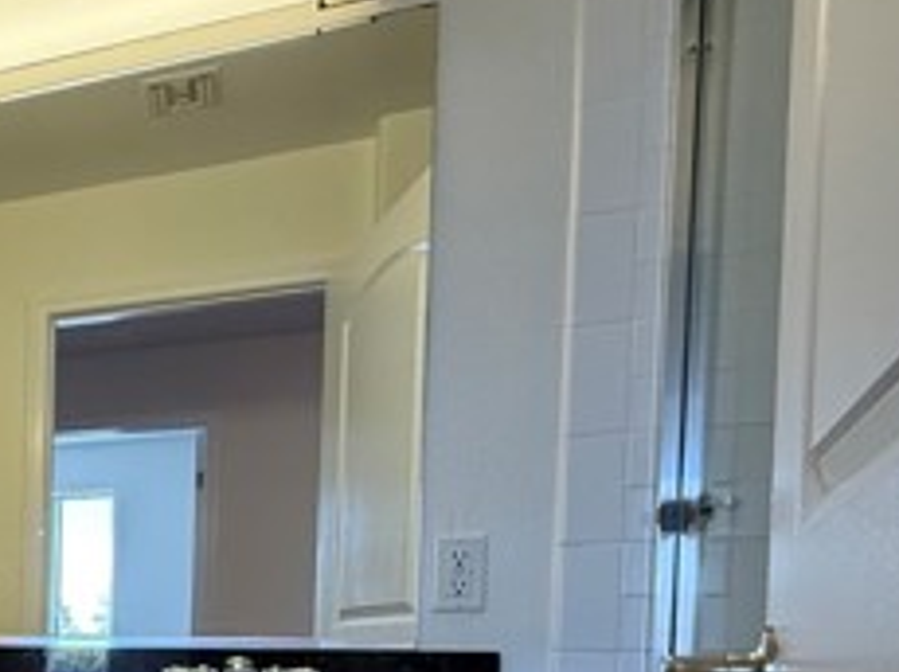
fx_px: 1012
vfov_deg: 33.3
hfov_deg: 37.1
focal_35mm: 39
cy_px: 692
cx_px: -168
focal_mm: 2.22
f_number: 2.2
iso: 320
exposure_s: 1/120
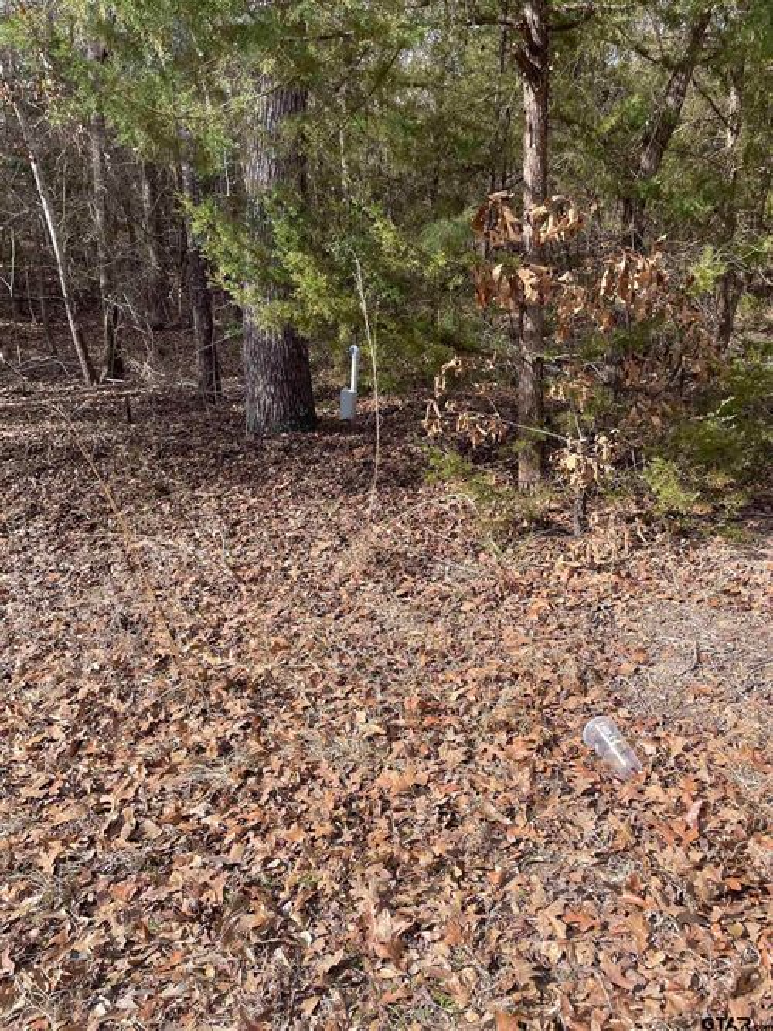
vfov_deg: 67.3
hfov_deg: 53.0
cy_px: 516
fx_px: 774
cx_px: 386
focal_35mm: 26
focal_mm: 4.2
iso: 32
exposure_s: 1/1319
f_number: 1.6
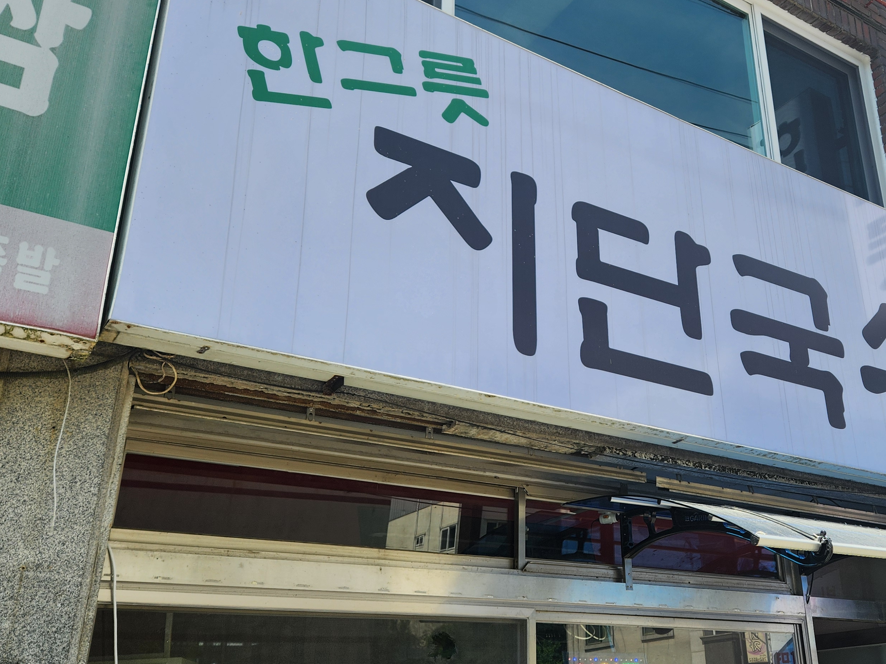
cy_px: 304
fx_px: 947
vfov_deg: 38.6
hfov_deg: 49.2
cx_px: 595
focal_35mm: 37
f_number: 1.8
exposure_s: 1/829
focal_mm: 5.4
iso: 20
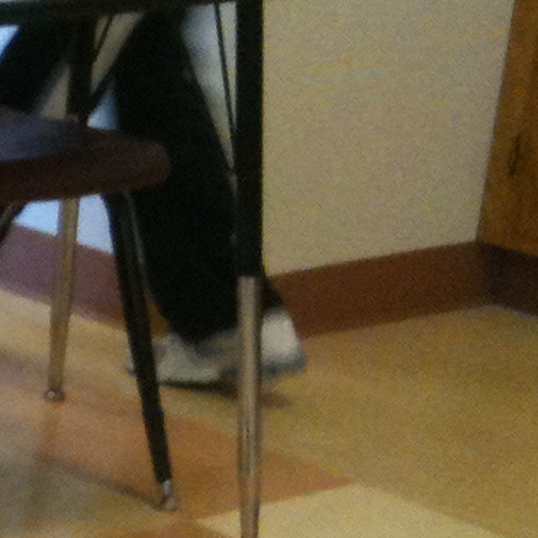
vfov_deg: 10.2
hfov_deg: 8.9
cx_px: -895
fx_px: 3007
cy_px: 374
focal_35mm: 171
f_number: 2.8
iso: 200
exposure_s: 1/15
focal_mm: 3.85
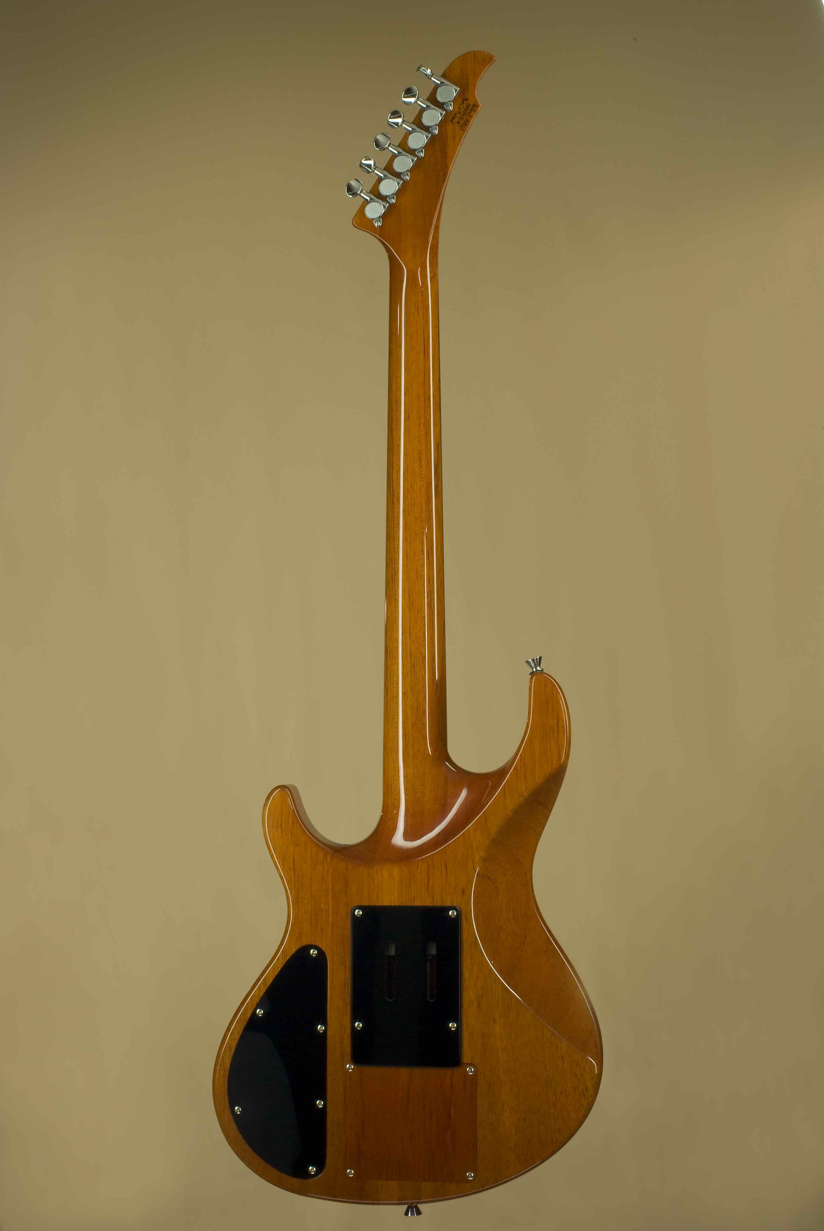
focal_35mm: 52
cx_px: 412
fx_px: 1797
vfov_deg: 37.8
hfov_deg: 25.8
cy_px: 616
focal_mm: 35
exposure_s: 2
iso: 200
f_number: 22
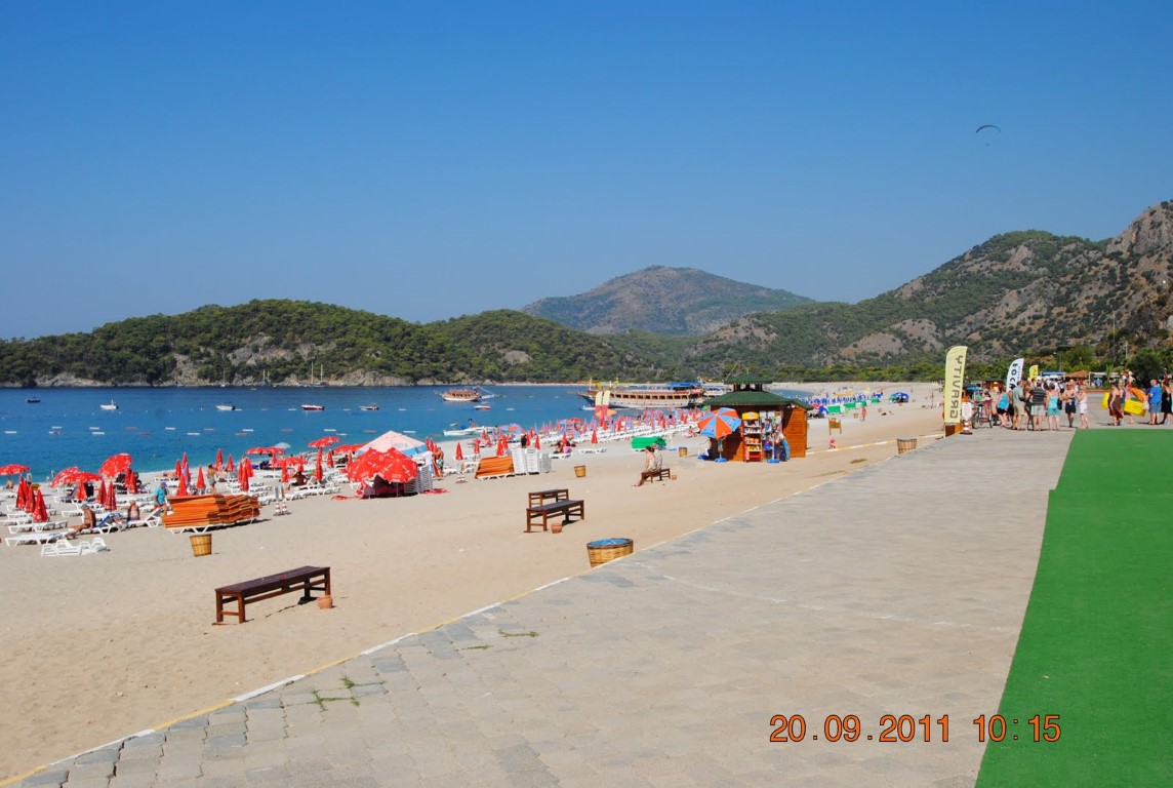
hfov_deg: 53.0
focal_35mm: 36
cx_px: 586
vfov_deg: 37.0
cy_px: 394
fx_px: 1175
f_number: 9
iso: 100
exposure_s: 1/320
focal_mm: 24
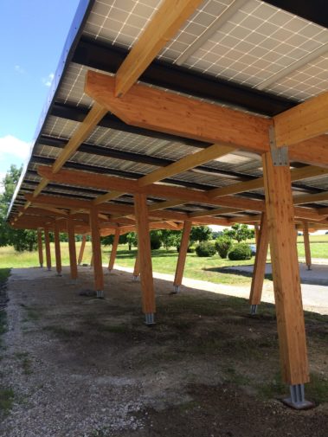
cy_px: 218
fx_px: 366
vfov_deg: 61.6
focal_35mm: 29
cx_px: 164
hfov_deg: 48.2
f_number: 2.2
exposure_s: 1/838
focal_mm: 4.15
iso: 32
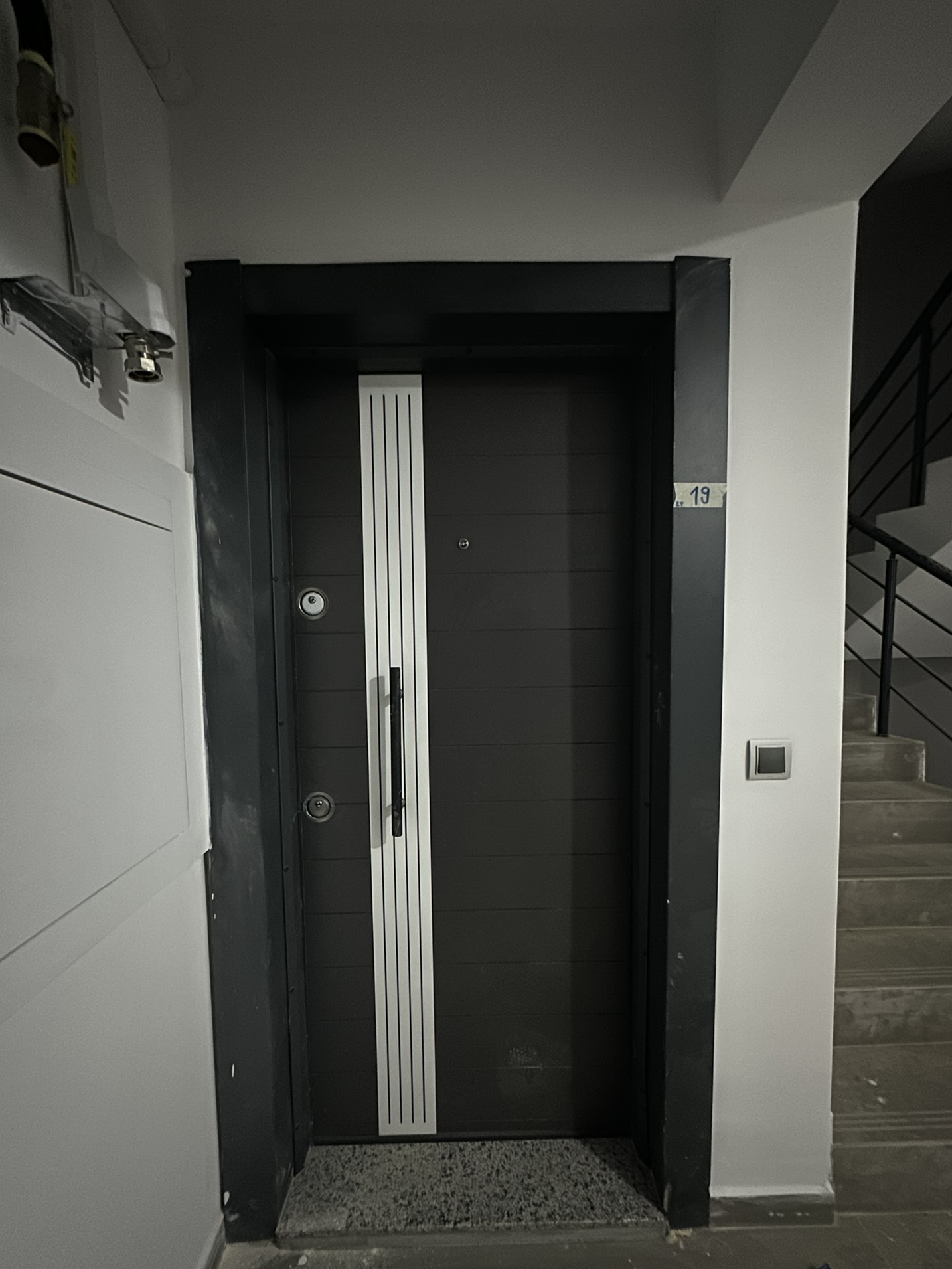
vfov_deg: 98.1
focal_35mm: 15
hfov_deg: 81.8
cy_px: 669
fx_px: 550
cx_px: 472
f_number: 2.2
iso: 1250
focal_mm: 2.22
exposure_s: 1/25
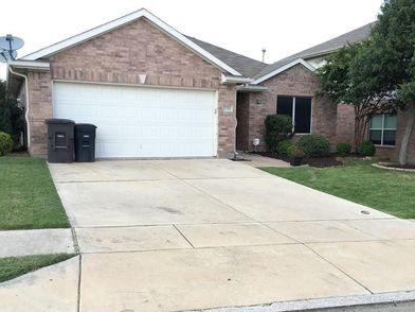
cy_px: 198
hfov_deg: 50.0
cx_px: 230
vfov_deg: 38.4
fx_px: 444
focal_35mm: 37
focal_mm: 4.15
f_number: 2.2
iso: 25
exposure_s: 1/223
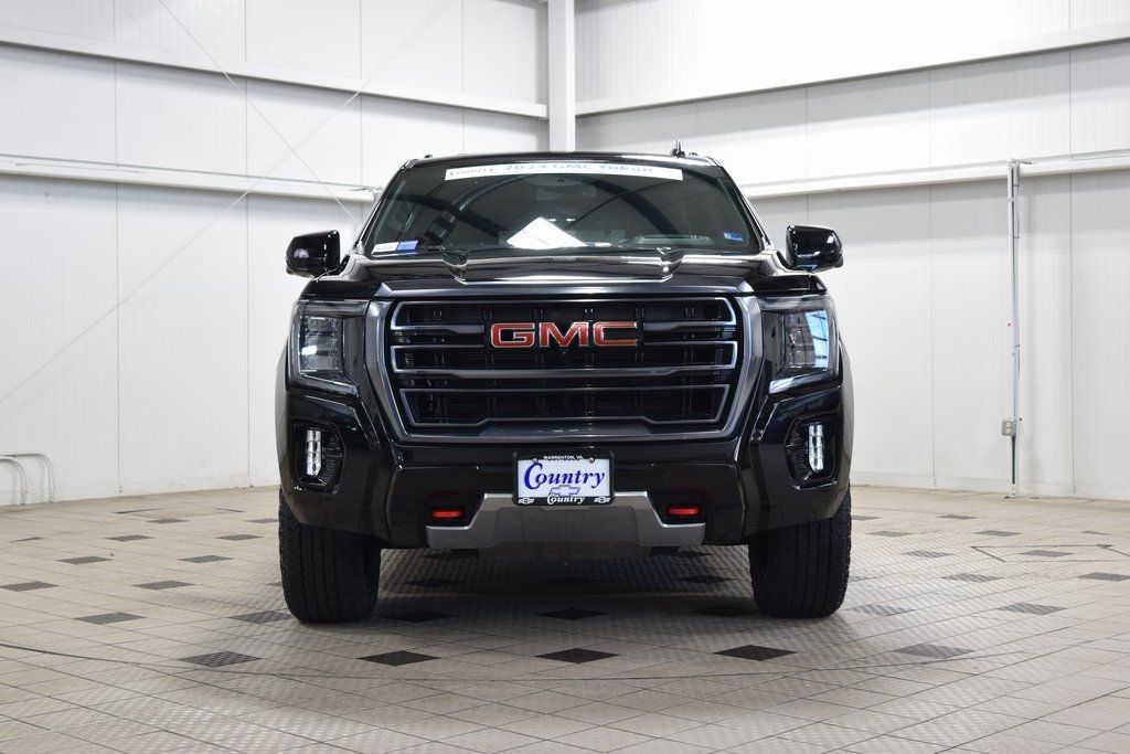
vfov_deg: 25.8
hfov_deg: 37.8
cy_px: 377
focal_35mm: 52
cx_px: 565
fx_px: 1648
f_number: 6.3
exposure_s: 1/15
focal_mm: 35
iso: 560
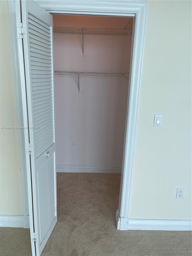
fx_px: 192
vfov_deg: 67.3
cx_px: 96
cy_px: 128
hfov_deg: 53.1
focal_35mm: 26
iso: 32
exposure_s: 1/159
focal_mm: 5.1
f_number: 1.6
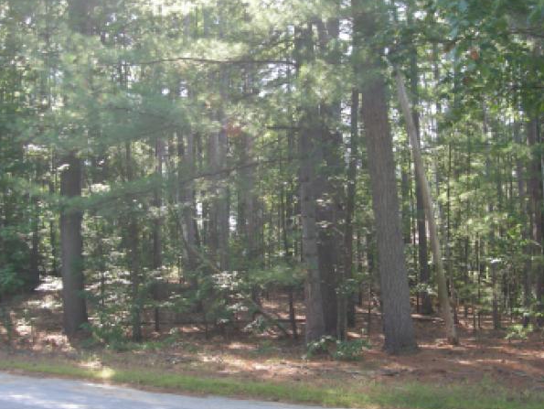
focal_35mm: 62
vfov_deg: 23.6
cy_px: 240
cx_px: 307
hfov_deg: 31.1
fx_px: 975
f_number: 2.7
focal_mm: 7.5
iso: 64
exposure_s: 1/55.1
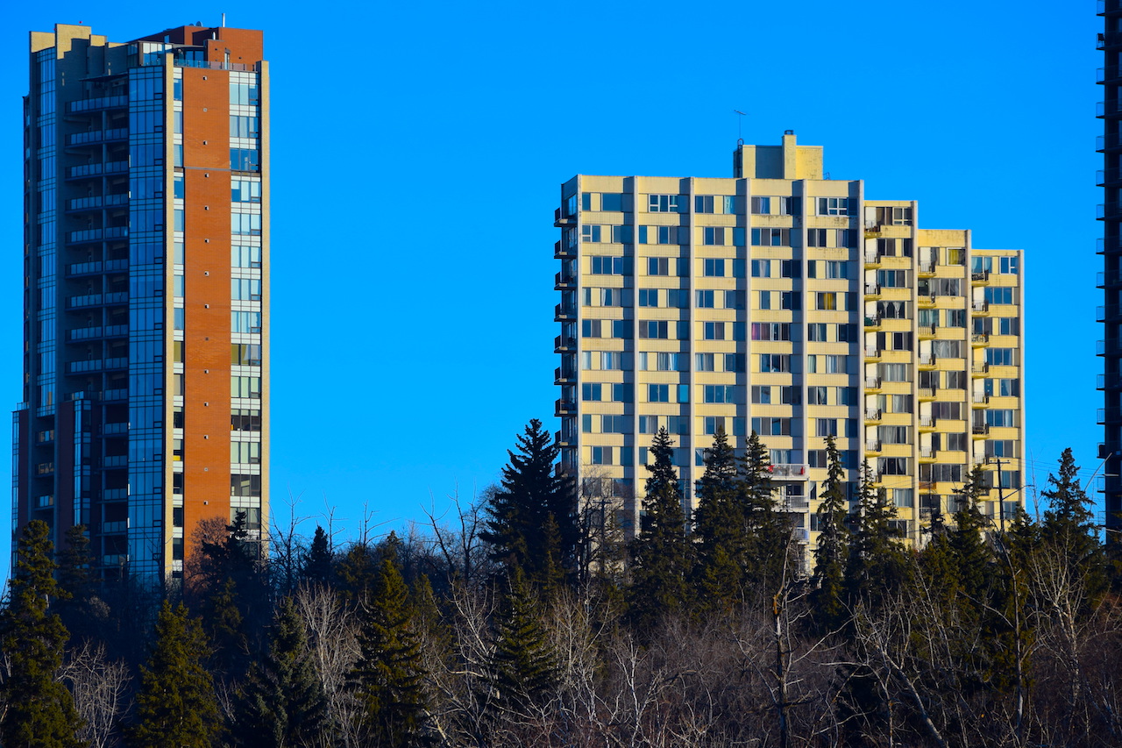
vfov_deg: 6.1
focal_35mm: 225
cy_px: 374
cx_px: 561
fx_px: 7011
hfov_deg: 9.1
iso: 200
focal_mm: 150
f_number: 7.1
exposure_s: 1/800
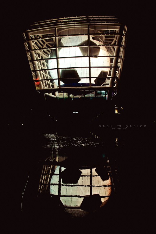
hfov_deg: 43.6
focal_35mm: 30
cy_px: 117
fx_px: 195
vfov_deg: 62.0
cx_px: 78
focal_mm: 20
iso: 100
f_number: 4
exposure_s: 1/80
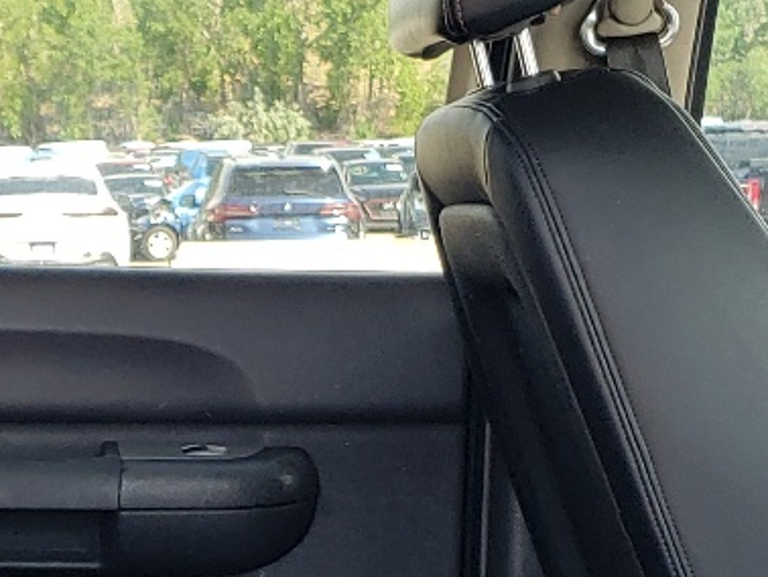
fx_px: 2442
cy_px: 707
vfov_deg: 13.1
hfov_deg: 17.8
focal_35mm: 110
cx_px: 207
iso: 50
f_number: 1.5
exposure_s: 1/141
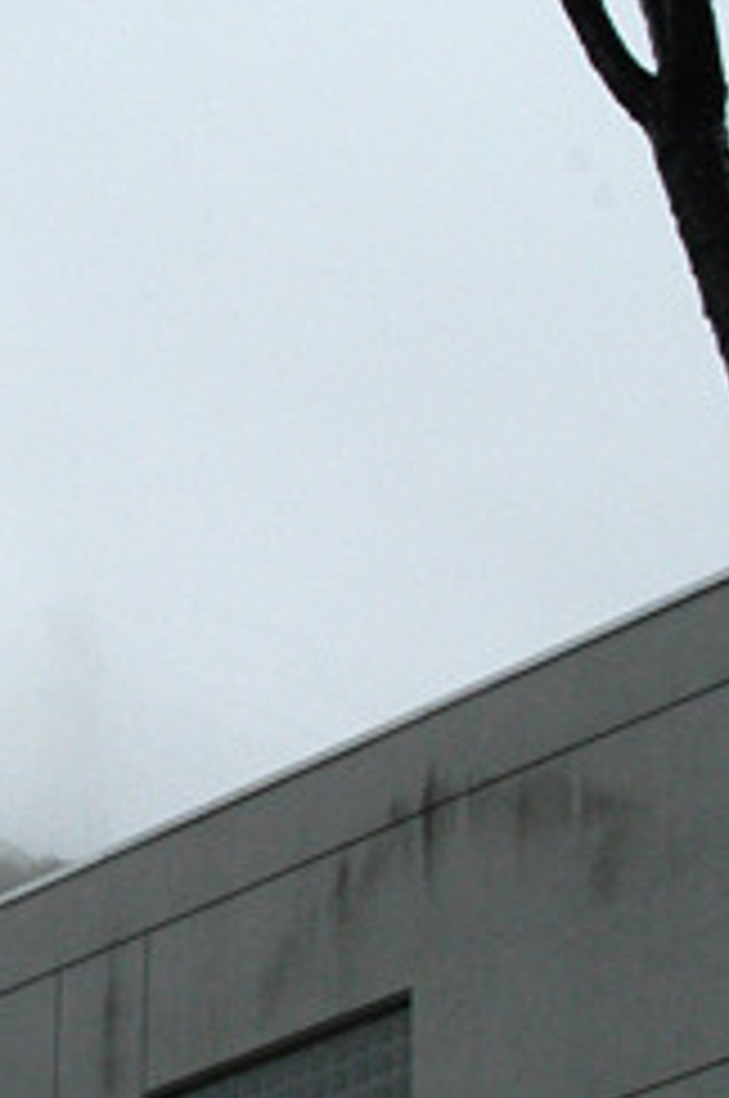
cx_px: -72
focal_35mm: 176
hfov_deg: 7.7
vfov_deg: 11.7
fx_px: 5361
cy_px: 742
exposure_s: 1/500
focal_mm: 28
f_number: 11
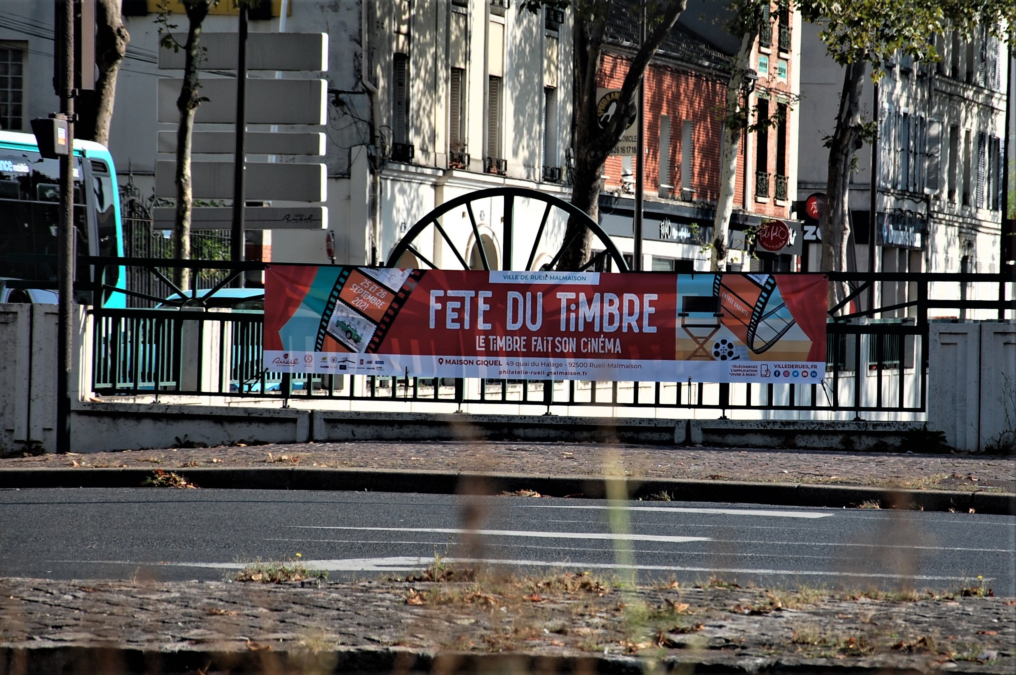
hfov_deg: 13.0
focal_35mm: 158
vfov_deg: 8.7
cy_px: 338
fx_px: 4442
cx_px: 508
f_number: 6.3
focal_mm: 105
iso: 200
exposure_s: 1/640
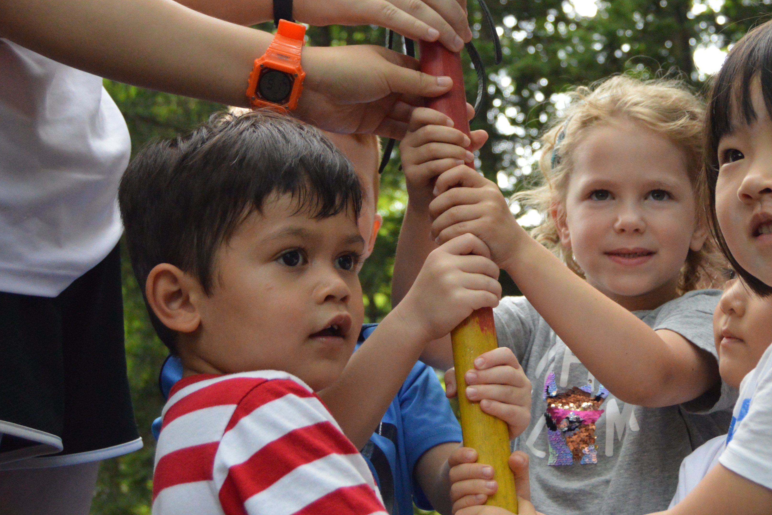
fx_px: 1565
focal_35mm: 73
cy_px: 146
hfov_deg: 27.6
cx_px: 499
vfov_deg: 18.6
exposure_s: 1/500
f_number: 4
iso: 1800
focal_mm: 26
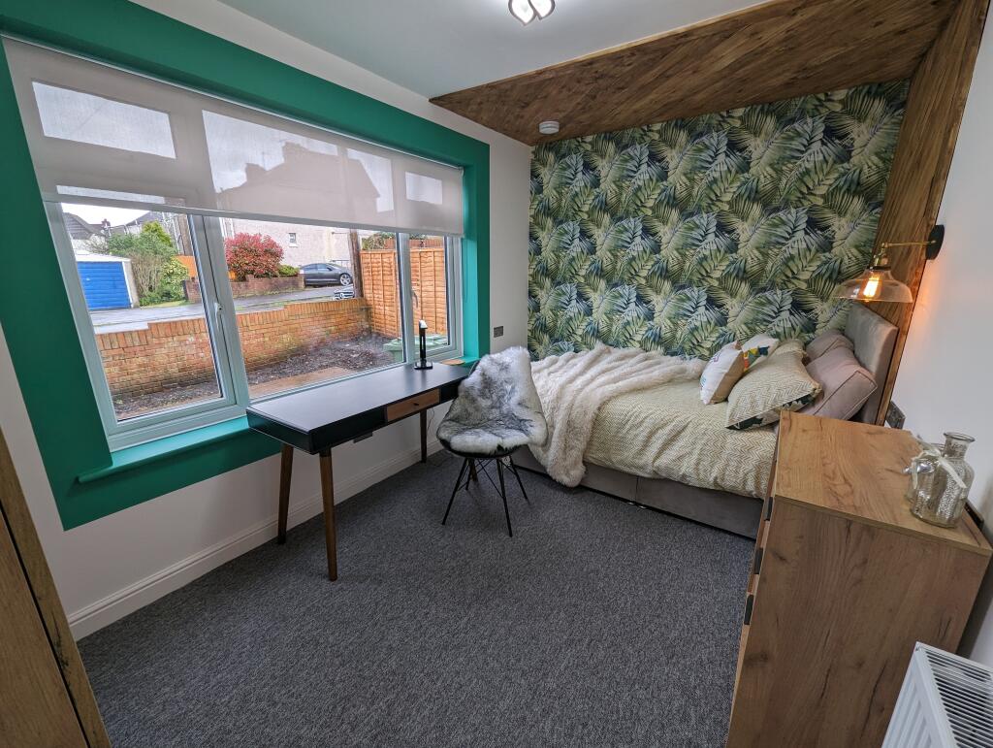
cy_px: 374
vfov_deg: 90.1
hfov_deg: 106.1
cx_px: 496
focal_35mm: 13
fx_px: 373
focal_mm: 1.95
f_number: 2.2
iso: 62
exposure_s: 1/100
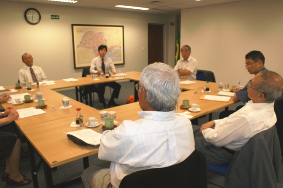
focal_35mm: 30
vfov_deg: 43.6
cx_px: 142
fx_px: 236
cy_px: 94
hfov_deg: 62.0
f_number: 5.6
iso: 400
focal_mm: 20
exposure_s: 1/60
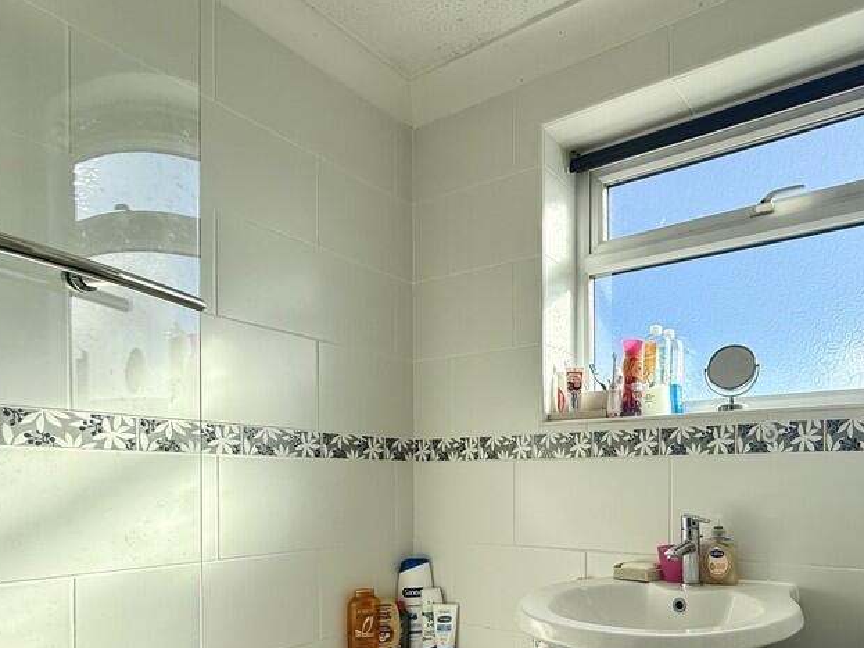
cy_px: 486
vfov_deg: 56.0
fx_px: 574
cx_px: 645
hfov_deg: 69.2
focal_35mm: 23
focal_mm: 2.22
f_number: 2.2
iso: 64
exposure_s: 1/717
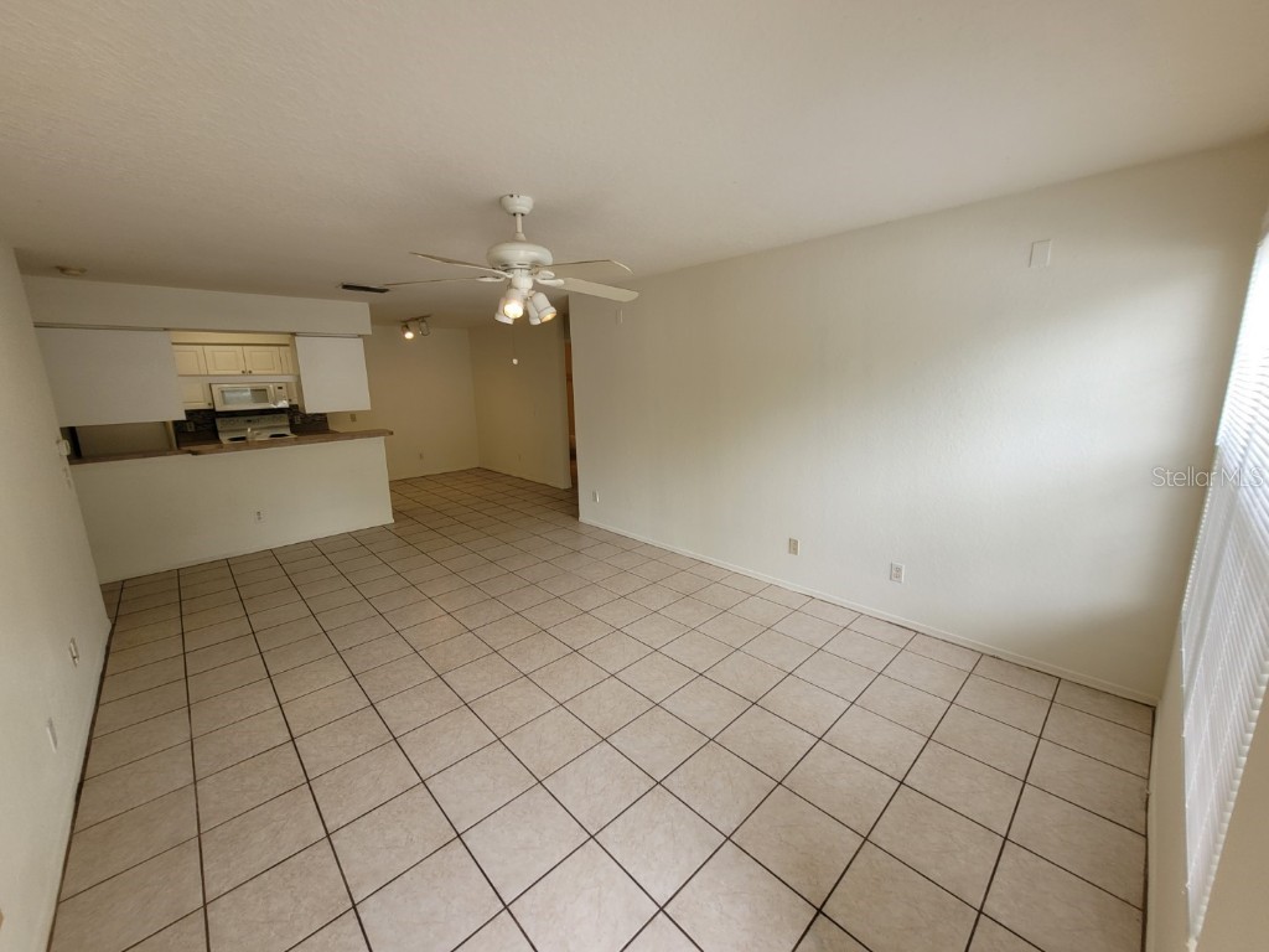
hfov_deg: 106.2
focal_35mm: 13
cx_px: 634
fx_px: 477
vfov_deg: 89.9
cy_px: 476
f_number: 2.2
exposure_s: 1/60
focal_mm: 1.74
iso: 50
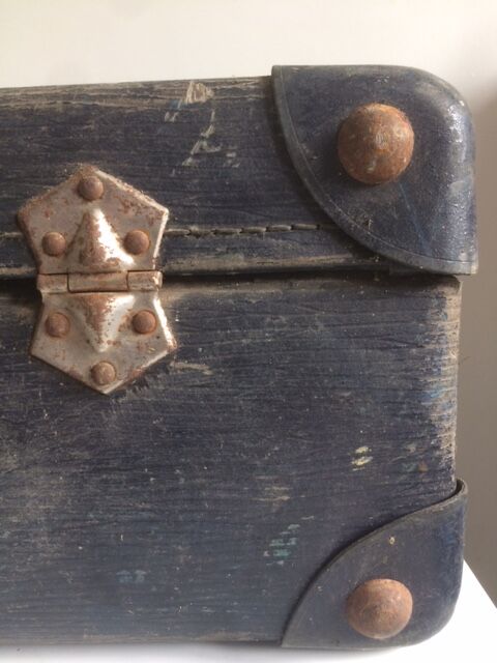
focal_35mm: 29
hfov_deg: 48.2
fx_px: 555
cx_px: 248
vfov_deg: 61.7
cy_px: 332
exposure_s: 1/33
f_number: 2.2
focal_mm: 4.15
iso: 100
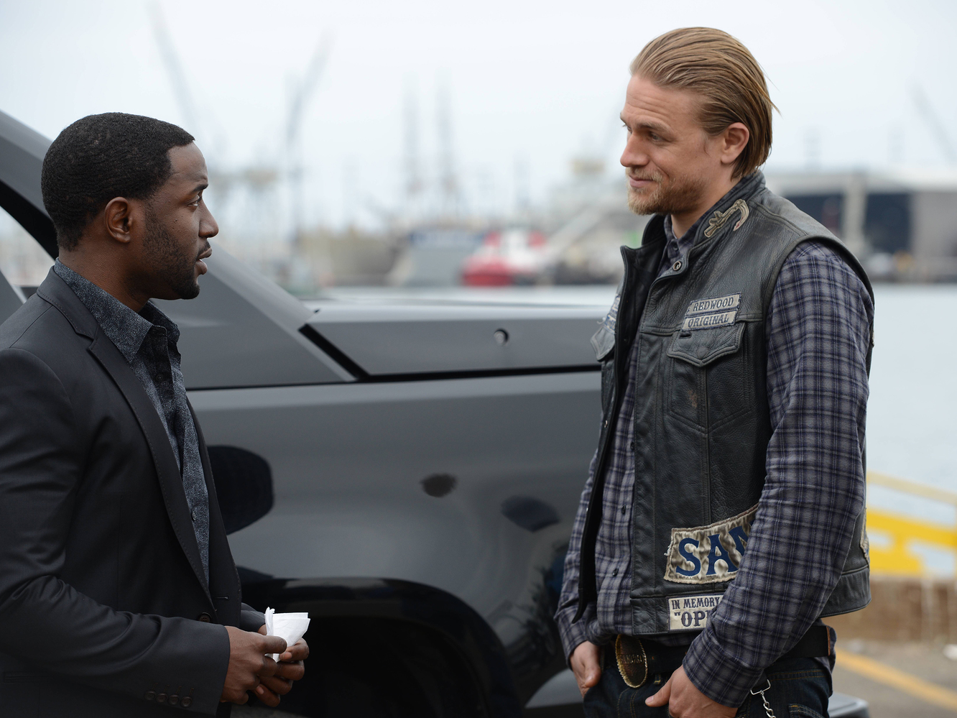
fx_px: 3594
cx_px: 461
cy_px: 359
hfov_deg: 15.2
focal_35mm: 130
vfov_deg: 11.4
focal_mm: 120
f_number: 6.3
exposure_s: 1/320
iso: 250
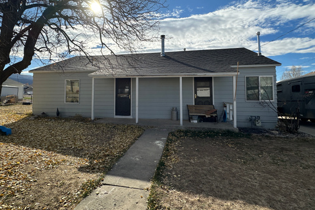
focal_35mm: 19
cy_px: 85
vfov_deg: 64.1
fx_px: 166
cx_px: 152
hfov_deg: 86.9
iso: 50
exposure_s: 1/3125
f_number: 2.2
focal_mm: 2.22
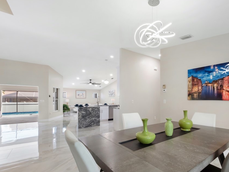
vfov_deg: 74.1
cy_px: 101
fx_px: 112
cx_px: 128
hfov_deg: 90.6
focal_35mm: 17
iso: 200
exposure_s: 1/6
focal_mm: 7
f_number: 7.1
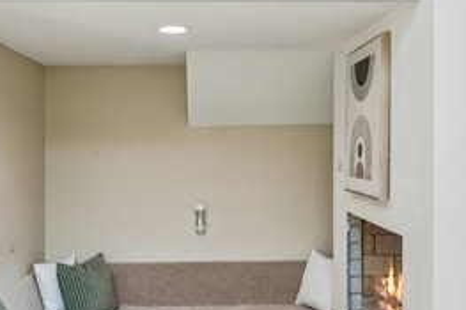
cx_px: 213
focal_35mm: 39
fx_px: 511
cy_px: 244
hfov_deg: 49.0
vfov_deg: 32.9
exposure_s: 1/3.33
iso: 100
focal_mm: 16.2
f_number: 13
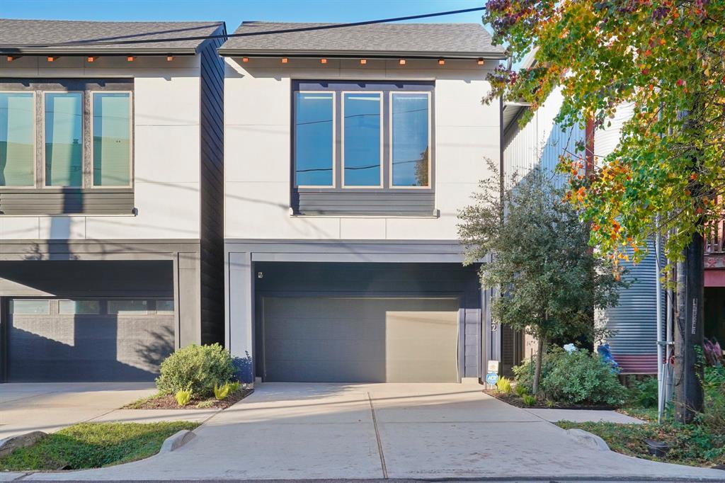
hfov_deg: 60.3
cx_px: 362
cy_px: 242
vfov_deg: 42.3
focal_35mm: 31
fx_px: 624
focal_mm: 31
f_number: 8
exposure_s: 1/640
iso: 500
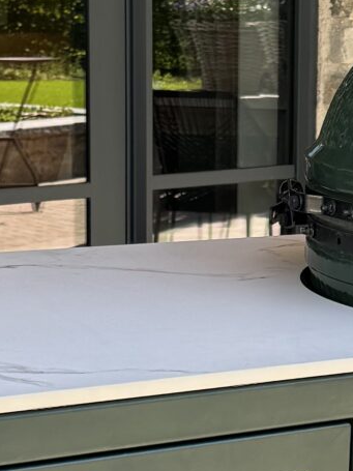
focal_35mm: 135
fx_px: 1836
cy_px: 262
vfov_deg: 14.6
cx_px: 445
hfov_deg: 10.8
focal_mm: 6.76
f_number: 1.78
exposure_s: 1/491
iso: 80
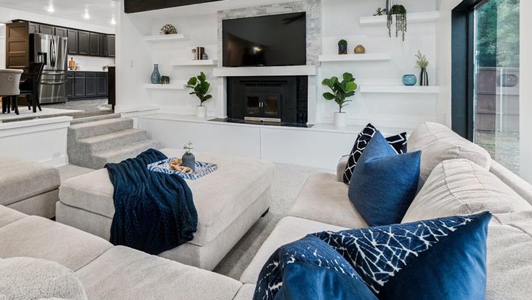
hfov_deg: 82.8
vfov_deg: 52.0
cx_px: 212
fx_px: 296
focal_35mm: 21
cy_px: 87
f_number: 6.3
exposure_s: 1/15
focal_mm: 10
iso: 200
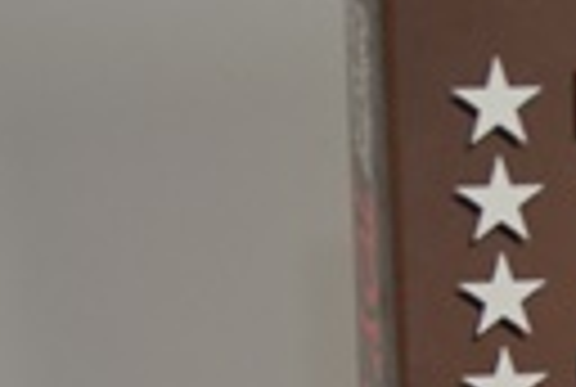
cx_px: 1062
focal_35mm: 245
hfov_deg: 8.1
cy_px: 531
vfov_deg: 5.6
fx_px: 3935
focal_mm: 35
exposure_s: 1/100
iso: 400
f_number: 5
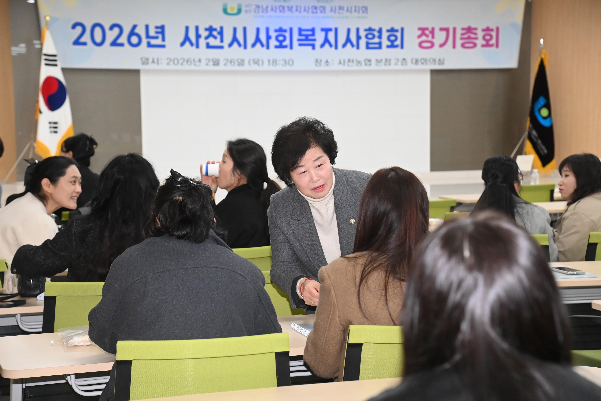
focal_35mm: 82
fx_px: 1369
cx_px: 300
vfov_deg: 16.7
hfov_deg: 24.8
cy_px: 200
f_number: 6.3
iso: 3200
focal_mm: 82
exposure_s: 1/250
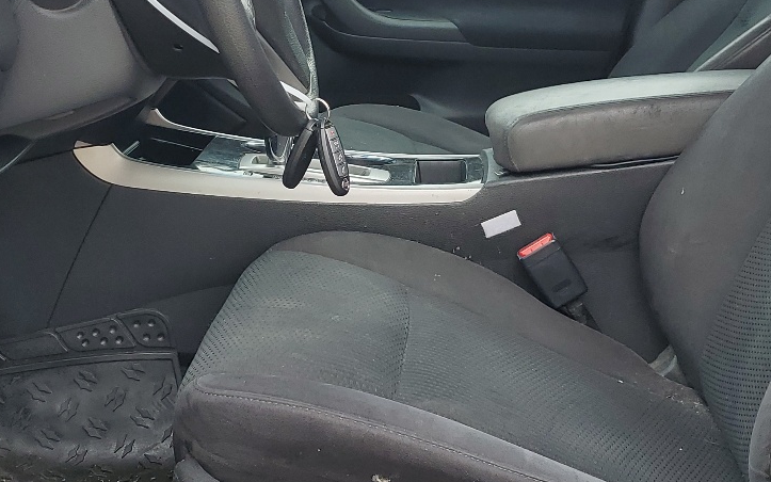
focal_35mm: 61
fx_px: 1282
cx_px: 311
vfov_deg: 21.2
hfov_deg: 33.4
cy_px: 174
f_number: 1.5
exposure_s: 1/500
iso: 50
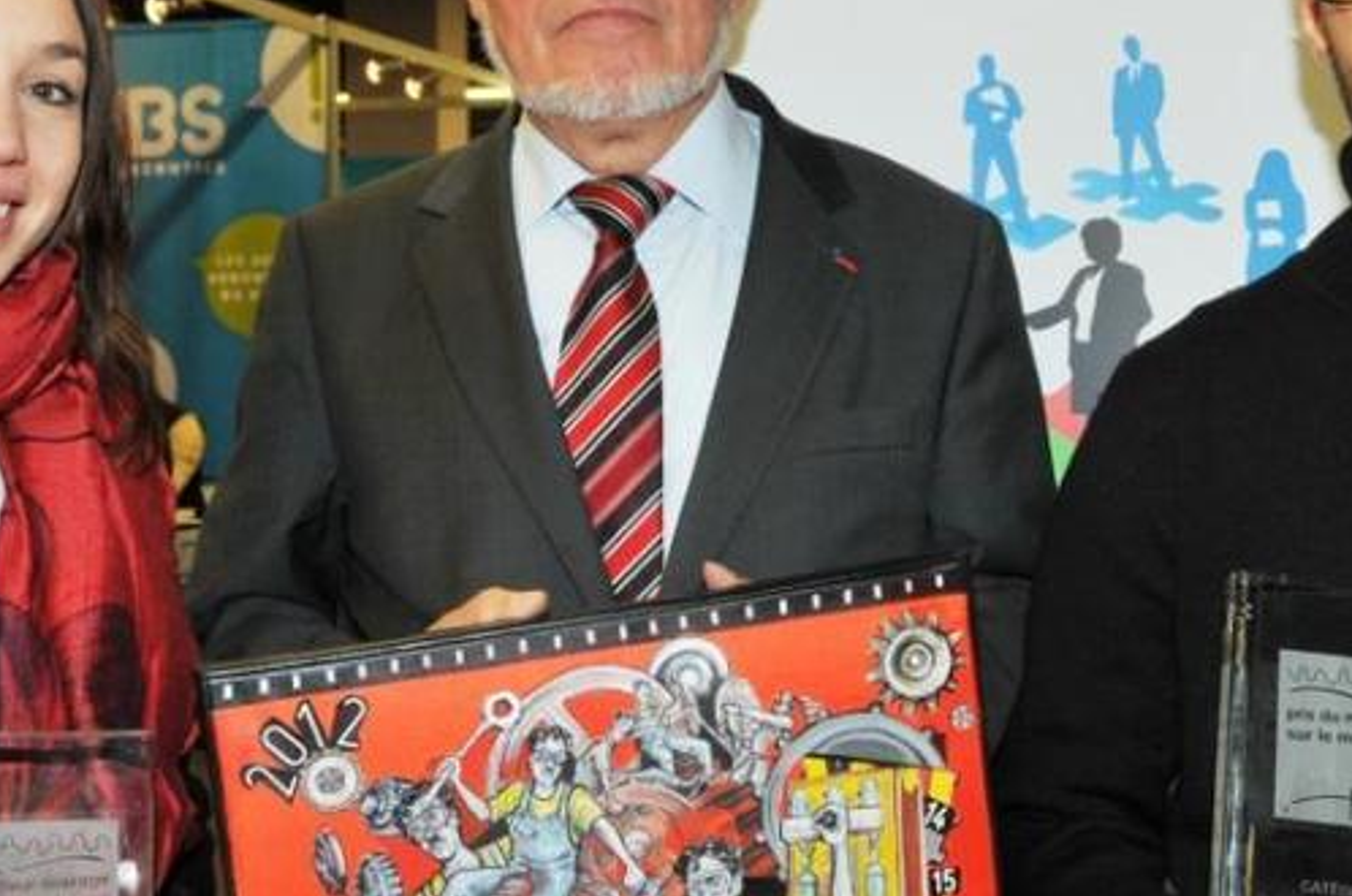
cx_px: 619
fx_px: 2060
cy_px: 373
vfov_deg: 24.5
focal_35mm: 55
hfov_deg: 36.3
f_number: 5.6
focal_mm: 19
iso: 400
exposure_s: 1/60
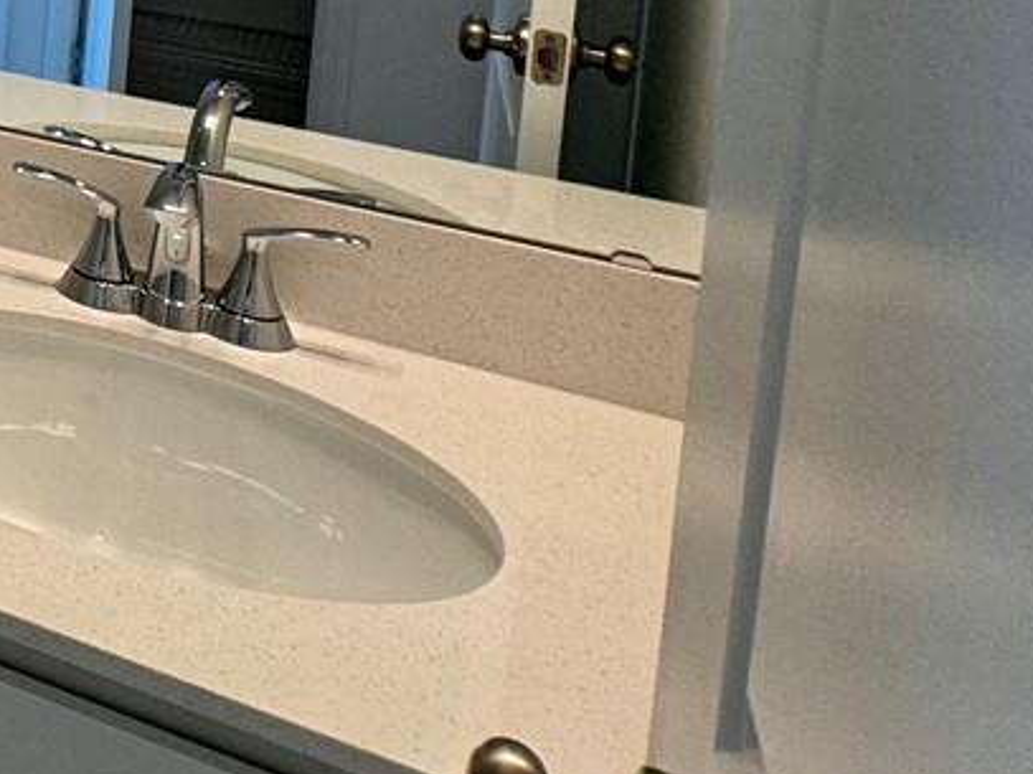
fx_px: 1641
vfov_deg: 22.8
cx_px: -736
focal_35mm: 55
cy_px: -307
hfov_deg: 23.0
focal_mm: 2.22
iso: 100
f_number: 2.2
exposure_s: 1/120
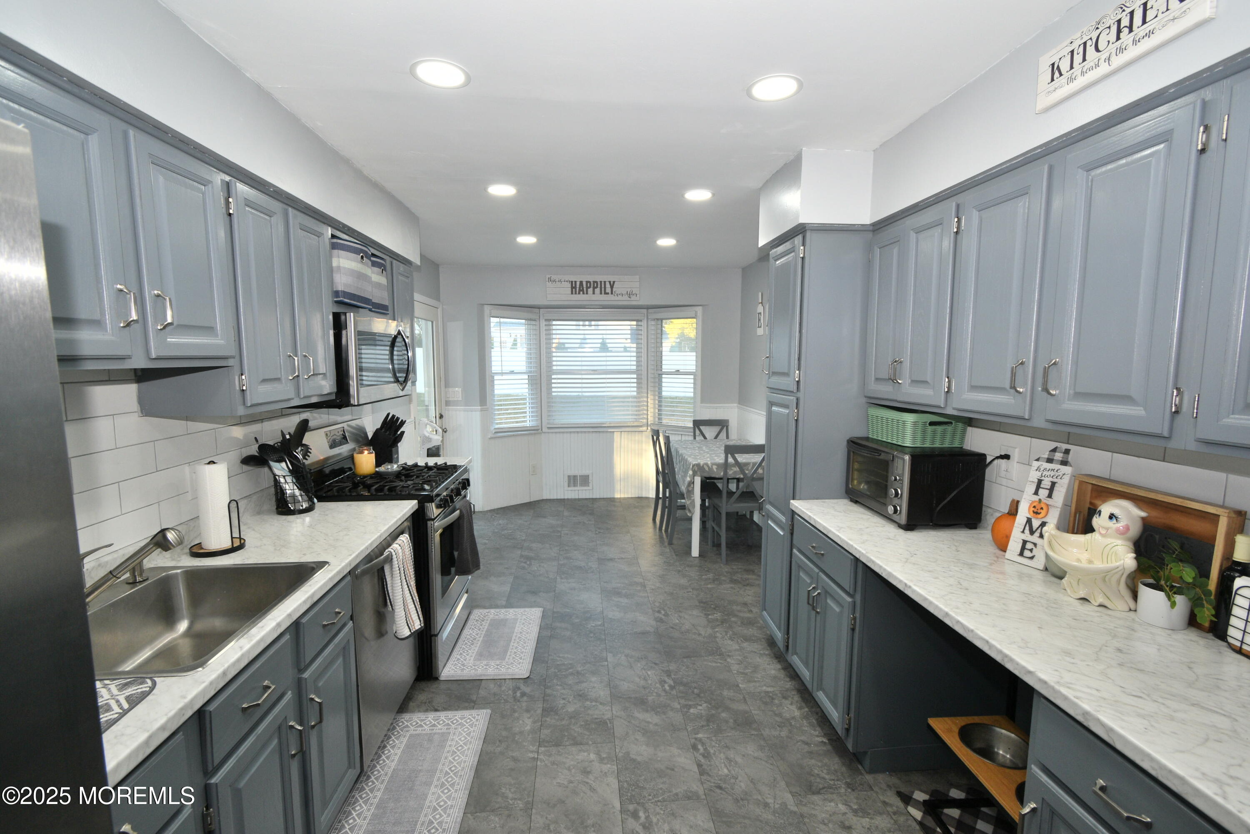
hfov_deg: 100.4
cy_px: 417
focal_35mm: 15
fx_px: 521
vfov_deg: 77.3
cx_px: 625
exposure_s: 1/80
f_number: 5.6
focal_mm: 10
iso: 400
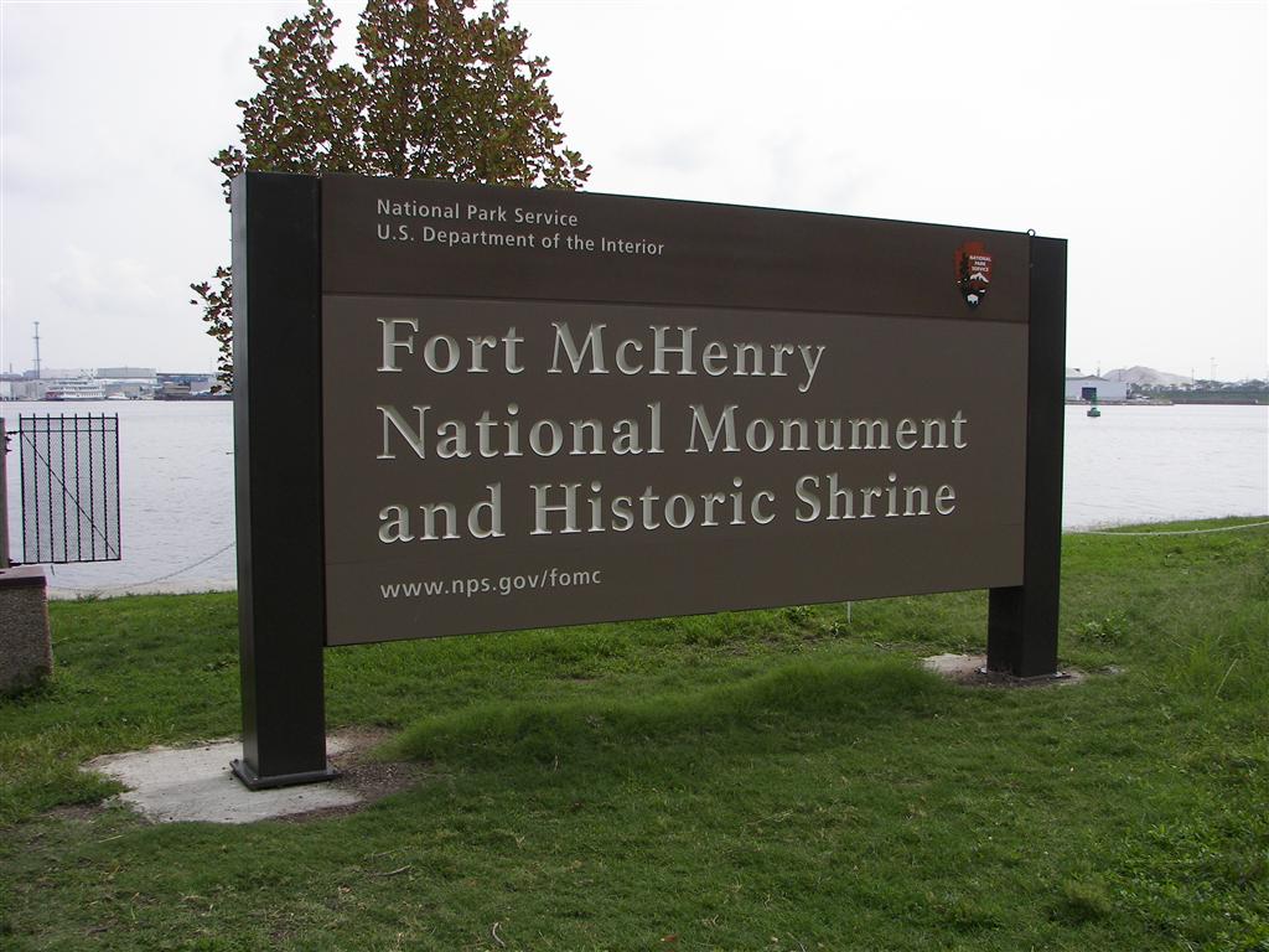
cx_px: 634
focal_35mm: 38
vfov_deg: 37.7
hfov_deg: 49.0
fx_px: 1393
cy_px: 476
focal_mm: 6.4
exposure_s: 1/500
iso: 64
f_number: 4
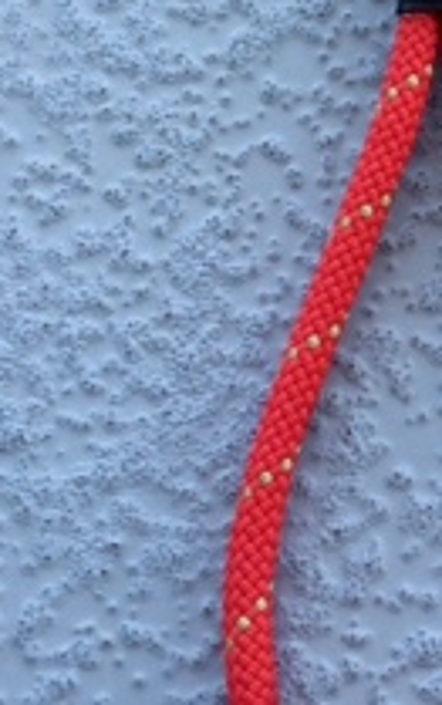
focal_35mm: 94
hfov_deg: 12.9
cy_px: 125
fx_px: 1808
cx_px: 739
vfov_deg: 21.7
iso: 32
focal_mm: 4.15
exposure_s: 1/176
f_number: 2.2
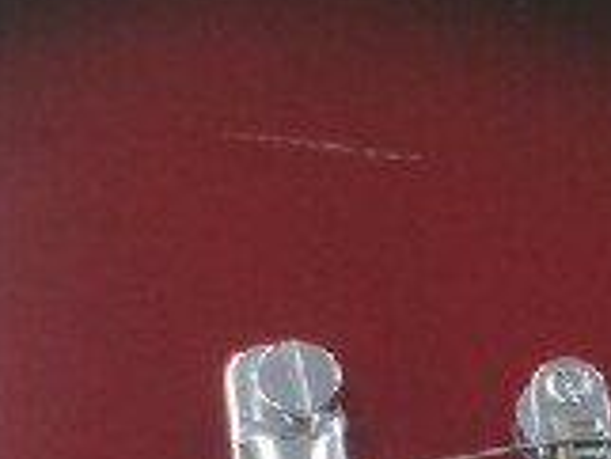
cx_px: 903
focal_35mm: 162
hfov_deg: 11.7
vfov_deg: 8.9
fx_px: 2862
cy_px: 764
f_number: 2.2
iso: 40
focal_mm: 4.15
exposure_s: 1/30
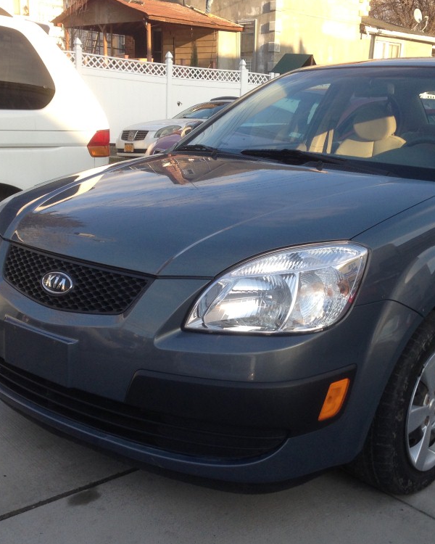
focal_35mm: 44
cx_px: 281
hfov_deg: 33.9
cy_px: 276
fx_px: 708
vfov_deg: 42.0
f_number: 2.4
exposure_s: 1/323
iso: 50
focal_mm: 4.13
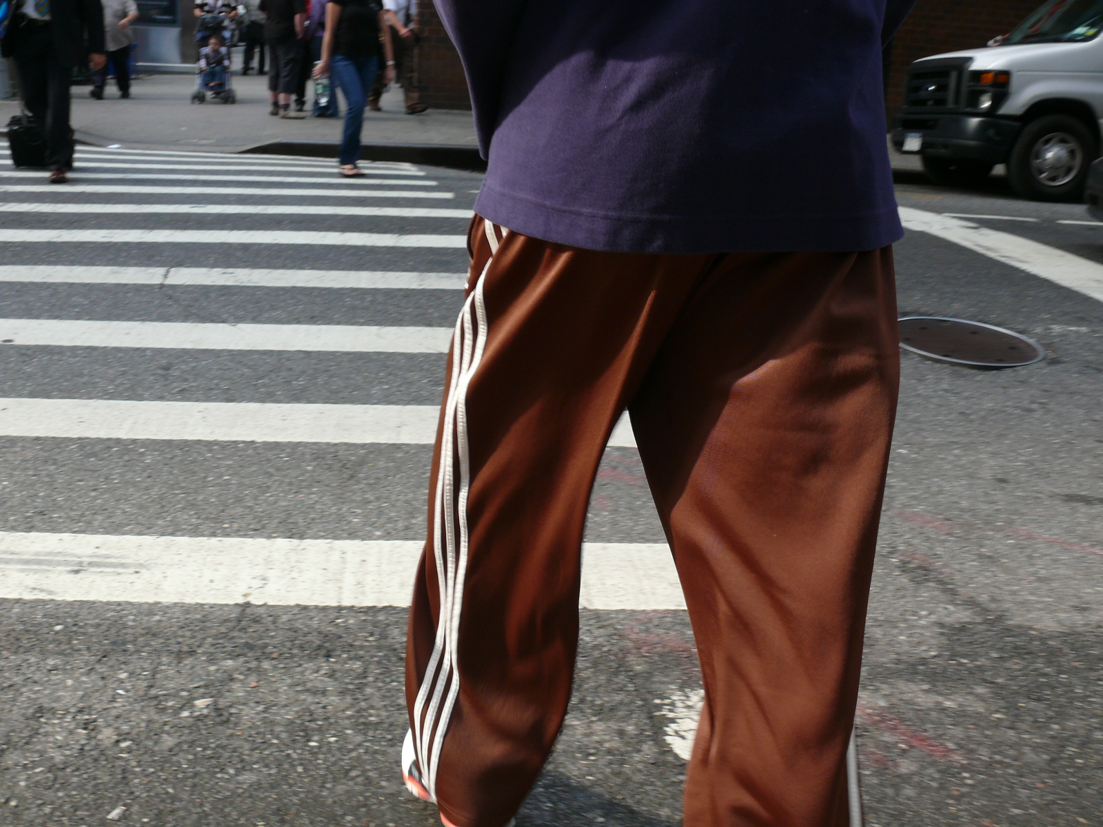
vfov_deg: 38.7
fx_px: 1179
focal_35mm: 37
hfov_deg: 50.1
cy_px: 414
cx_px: 552
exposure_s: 1/125
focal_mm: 7.8
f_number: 4
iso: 100
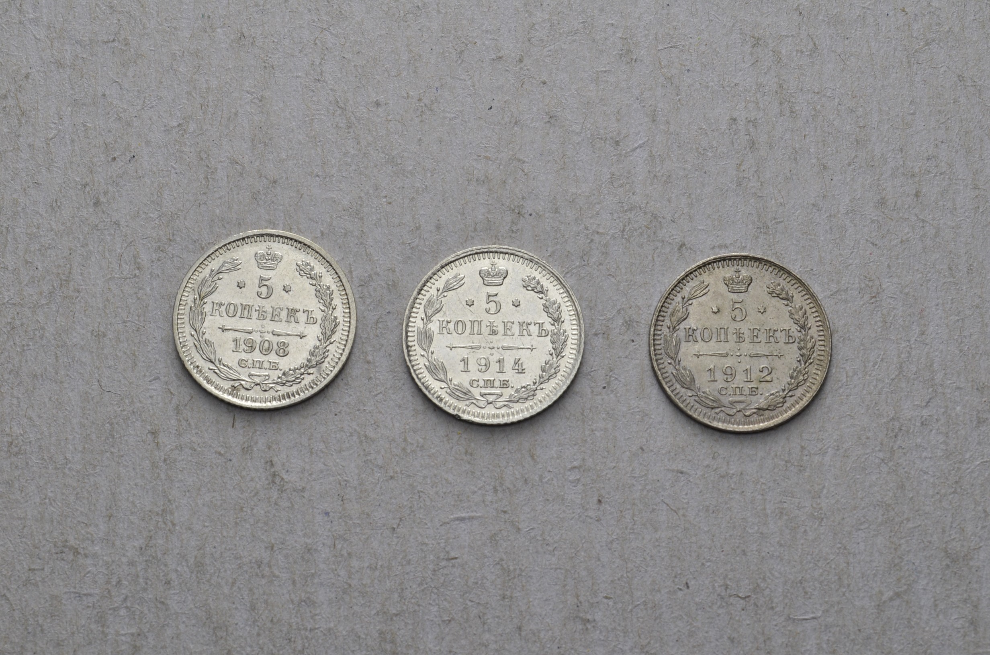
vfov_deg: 16.5
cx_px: 495
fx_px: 2264
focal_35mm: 82
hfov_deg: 24.7
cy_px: 328
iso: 400
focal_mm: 55
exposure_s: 1/250
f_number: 14
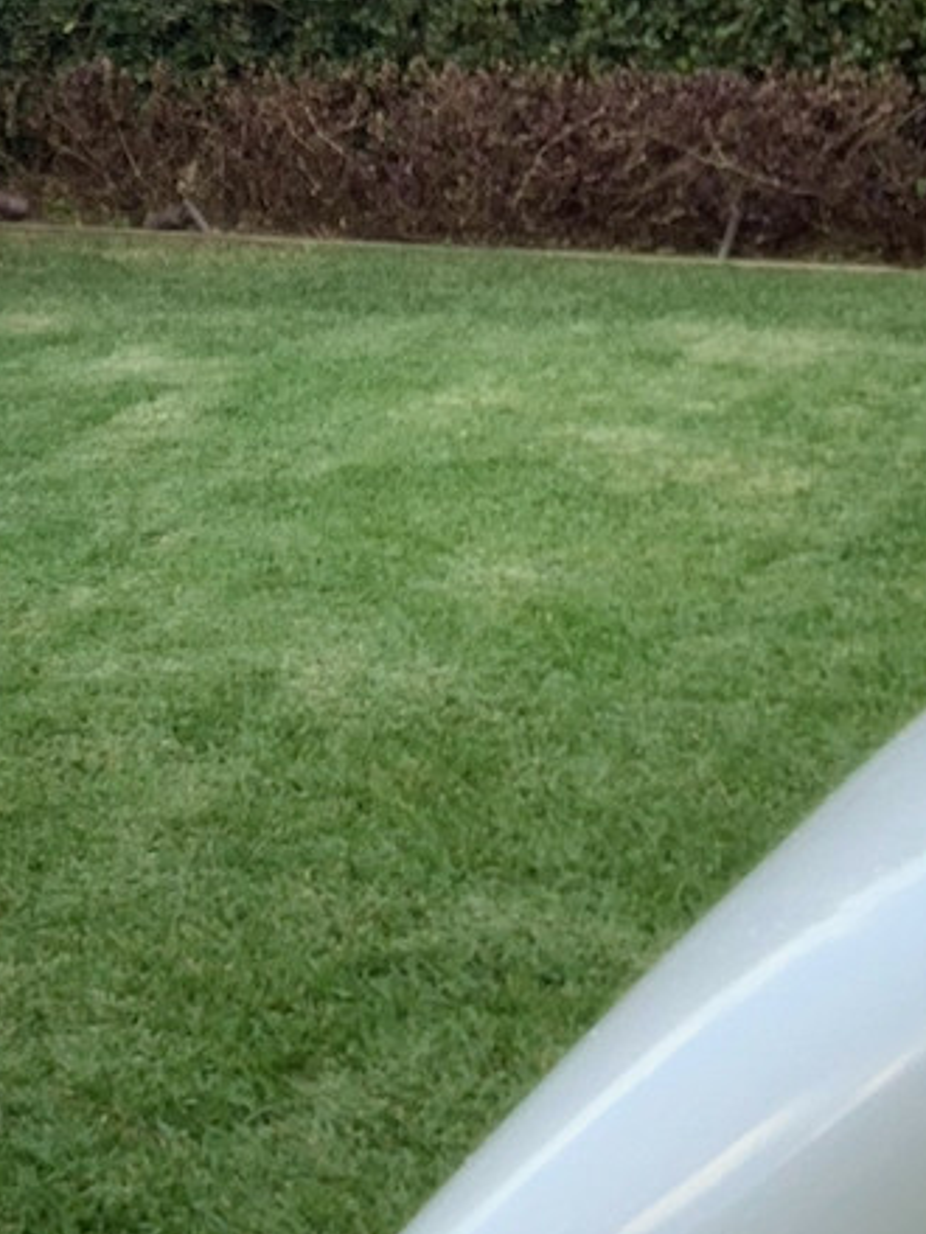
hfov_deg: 15.4
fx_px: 3317
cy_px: 244
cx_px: -109
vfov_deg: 20.8
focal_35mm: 93
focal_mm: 2.87
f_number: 2.2
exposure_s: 1/121
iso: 50
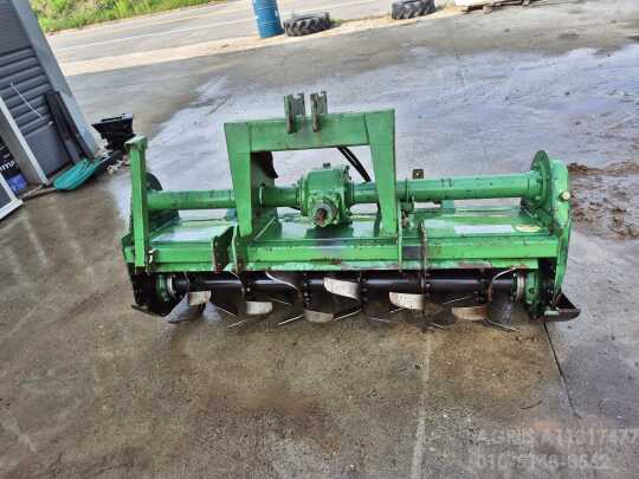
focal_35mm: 23
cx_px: 320
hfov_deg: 73.9
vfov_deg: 58.9
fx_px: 425
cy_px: 240
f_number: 1.8
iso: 25
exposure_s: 1/485
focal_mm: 5.4
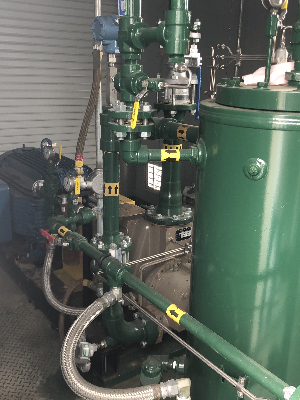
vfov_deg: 49.0
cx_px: 146
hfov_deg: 37.7
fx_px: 439
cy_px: 200
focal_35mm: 38
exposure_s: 1/30
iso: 32
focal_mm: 3.99
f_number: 1.8
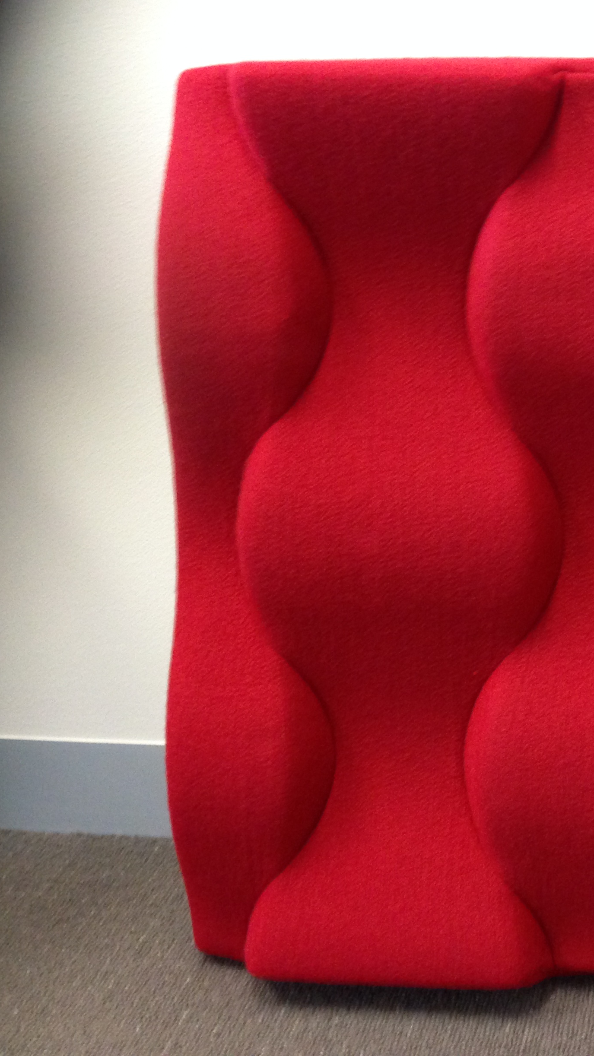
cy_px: 528
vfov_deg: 42.9
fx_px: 1344
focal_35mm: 48
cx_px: 641
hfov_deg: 23.5
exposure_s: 1/20
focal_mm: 4.12
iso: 250
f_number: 2.4
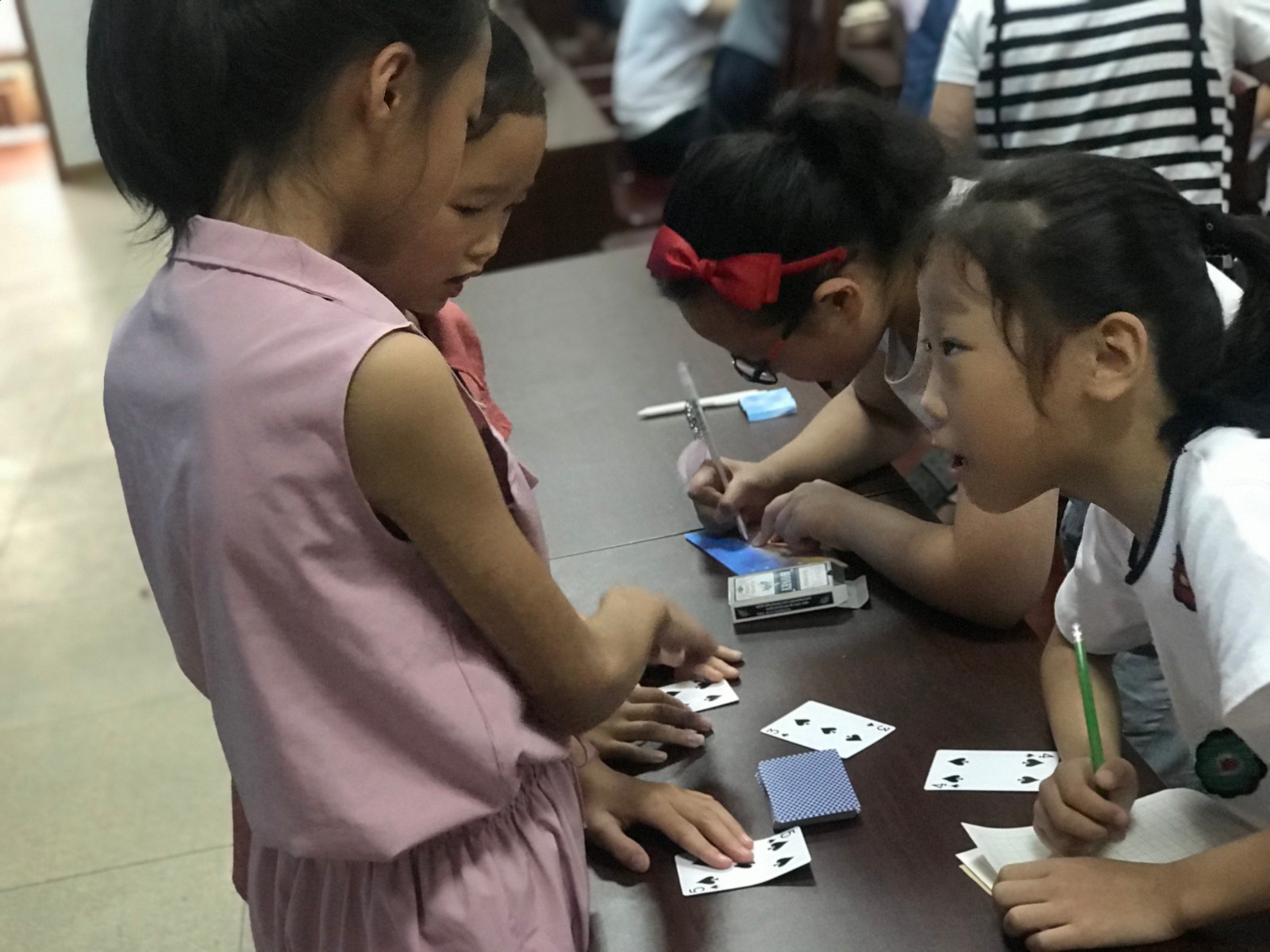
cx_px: 635
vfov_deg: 25.7
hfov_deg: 33.8
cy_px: 476
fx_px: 2091
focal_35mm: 57
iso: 800
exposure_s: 1/50
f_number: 2.8
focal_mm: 6.6
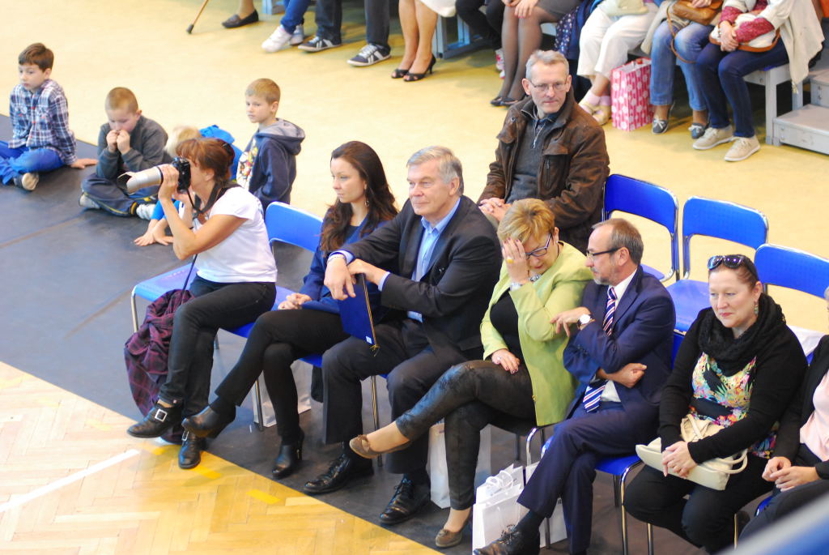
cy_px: 278
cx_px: 414
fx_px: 2766
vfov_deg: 11.4
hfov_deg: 17.0
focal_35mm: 120
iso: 800
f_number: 2.8
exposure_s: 1/50
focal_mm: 80
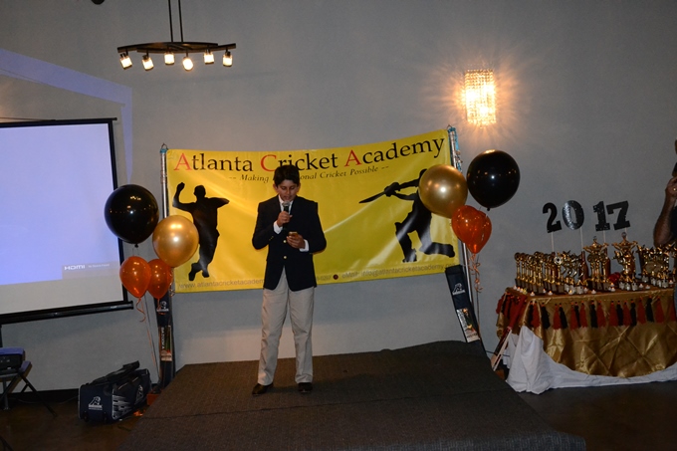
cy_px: 226
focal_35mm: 39
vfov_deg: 34.2
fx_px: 733
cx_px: 338
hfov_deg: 49.6
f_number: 6.3
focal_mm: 26
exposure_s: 1/200
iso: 3200
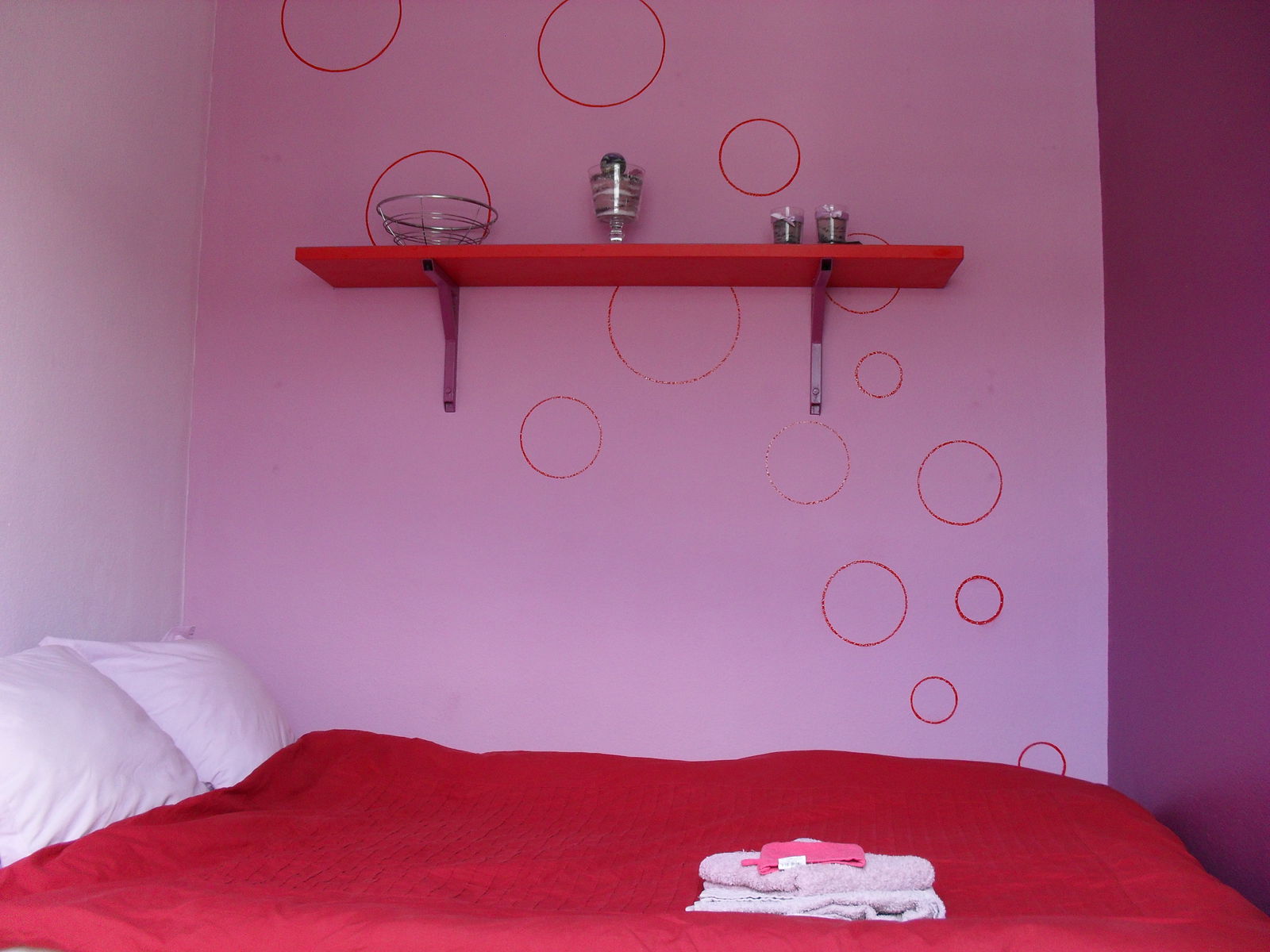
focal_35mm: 35
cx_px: 635
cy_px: 476
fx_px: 1284
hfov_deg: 52.6
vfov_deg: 40.7
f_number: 3.2
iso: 120
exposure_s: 1/30
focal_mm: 6.3
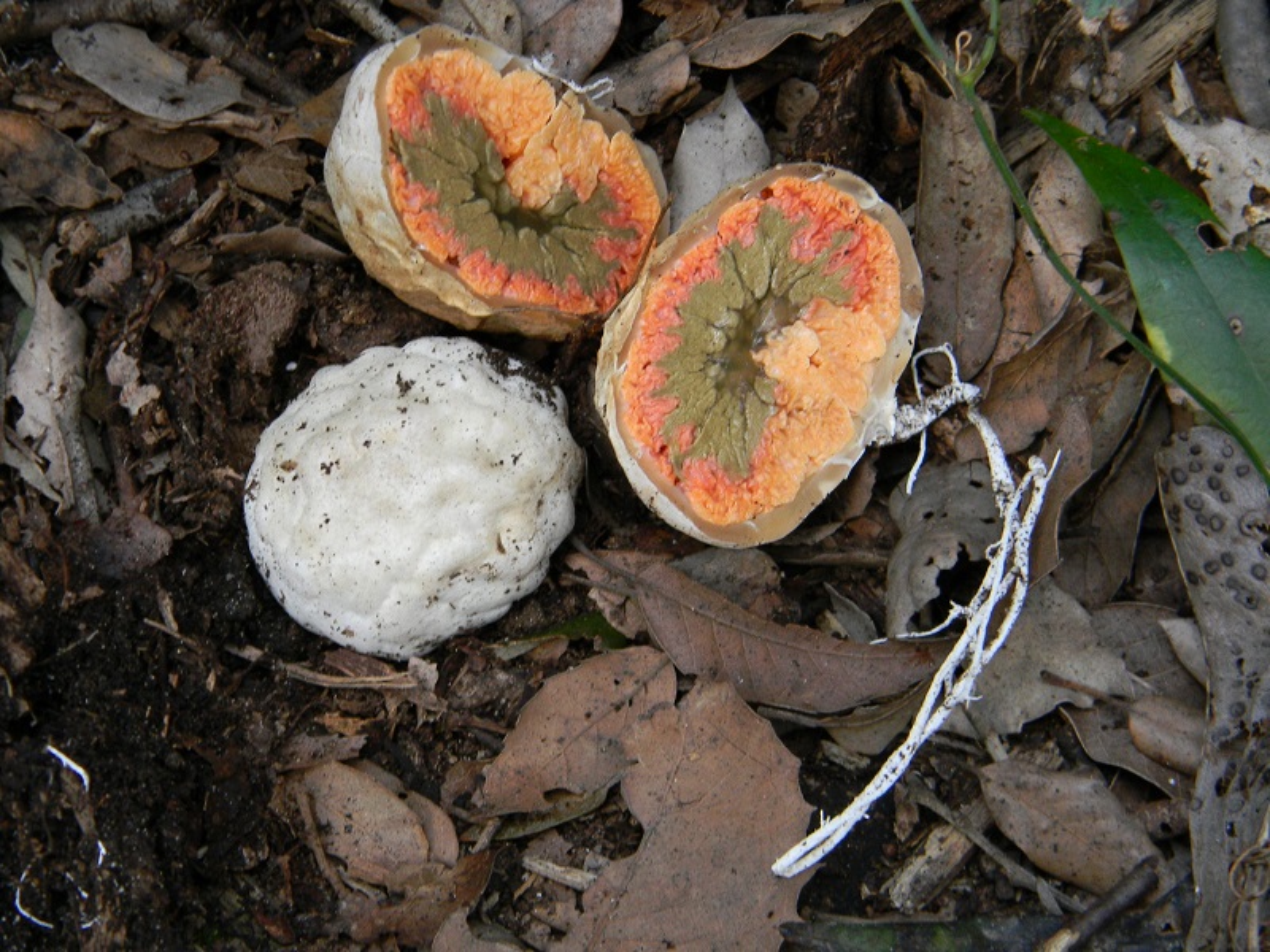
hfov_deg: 23.6
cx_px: 635
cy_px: 476
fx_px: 3045
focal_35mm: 83
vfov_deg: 17.8
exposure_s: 1/30
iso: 133
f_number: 4.5
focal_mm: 15.1
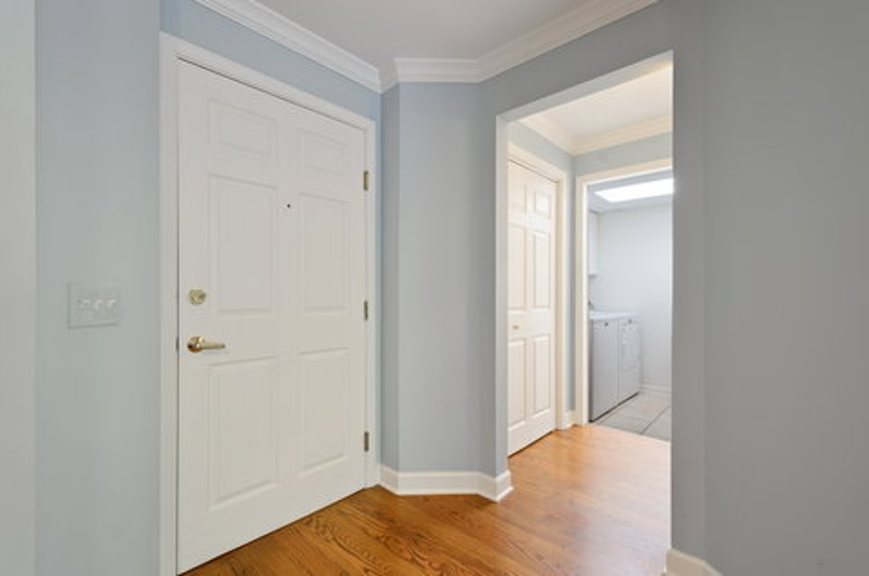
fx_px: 361
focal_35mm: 15
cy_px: 288
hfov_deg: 100.5
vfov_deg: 77.1
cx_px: 434
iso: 250
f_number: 9
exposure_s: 1.3
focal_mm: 10
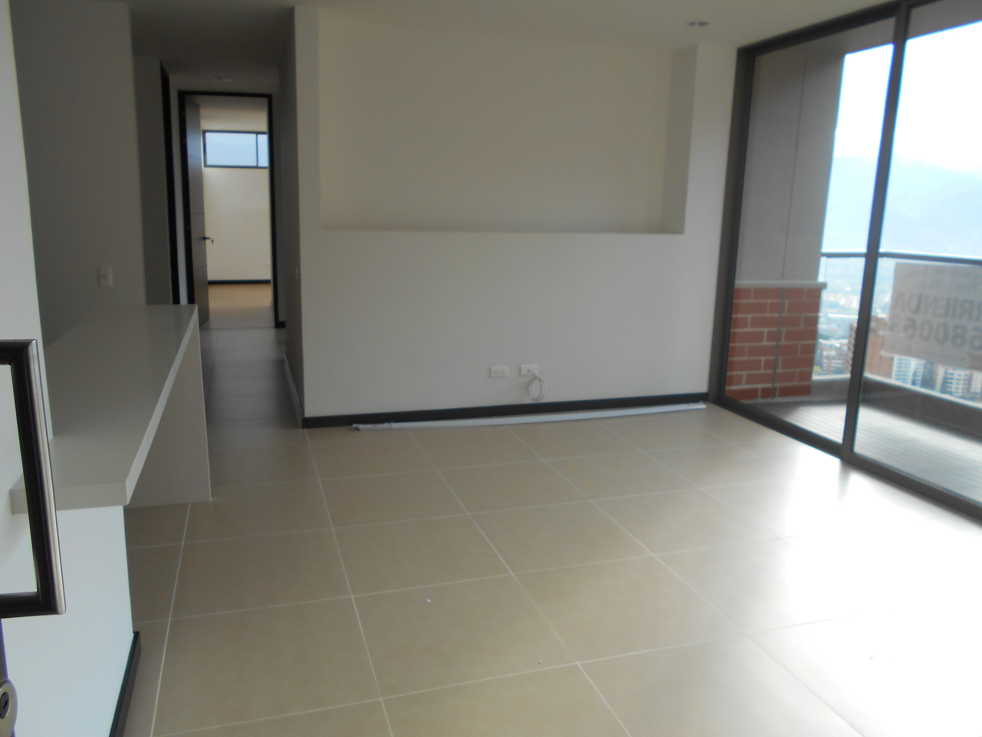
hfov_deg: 67.3
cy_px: 368
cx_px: 491
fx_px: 738
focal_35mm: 26
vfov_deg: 53.1
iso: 80
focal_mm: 4.6
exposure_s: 1/125
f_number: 3.2
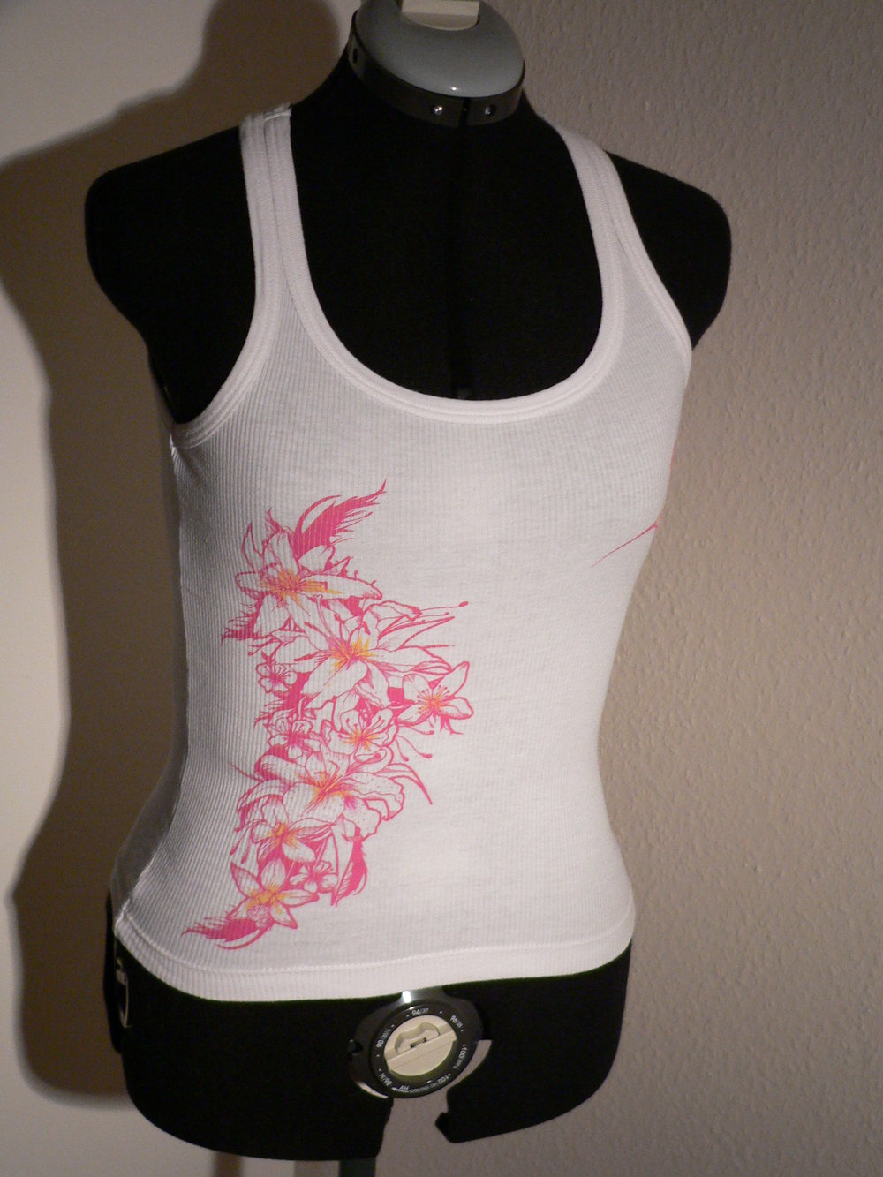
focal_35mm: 63
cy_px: 588
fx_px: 2142
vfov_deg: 30.7
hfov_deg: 23.3
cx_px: 442
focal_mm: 10.4
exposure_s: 1/25
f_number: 2.8
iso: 200
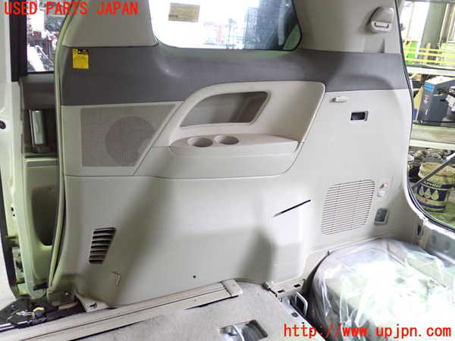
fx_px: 394
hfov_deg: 60.0
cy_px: 170
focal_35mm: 30
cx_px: 228
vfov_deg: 46.8
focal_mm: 5.4
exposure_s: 1/30
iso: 800
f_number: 2.3
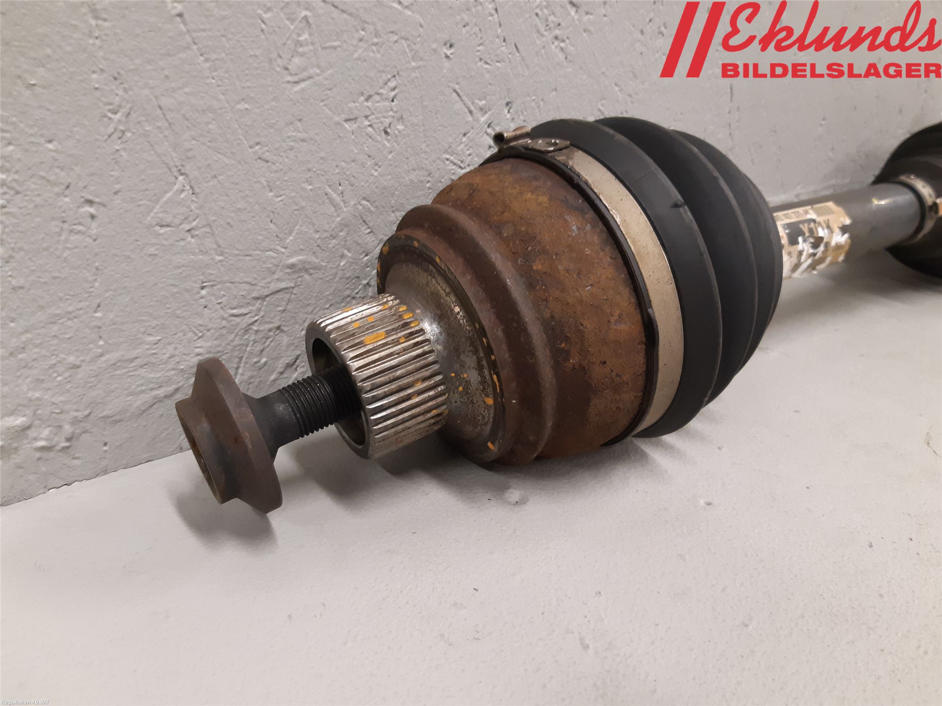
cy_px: 353
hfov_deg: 67.3
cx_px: 471
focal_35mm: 26
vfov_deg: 53.1
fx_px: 708
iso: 200
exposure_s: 1/50
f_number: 1.7
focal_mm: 3.93
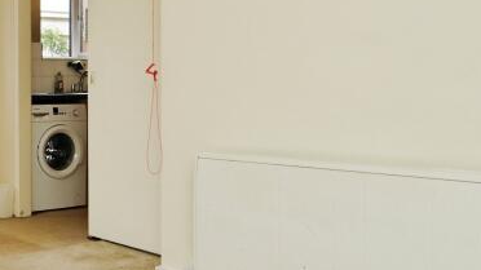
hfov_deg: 36.1
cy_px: 178
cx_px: -43
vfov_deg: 24.3
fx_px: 625
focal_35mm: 49
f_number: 9
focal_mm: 17
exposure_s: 1/80
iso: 640
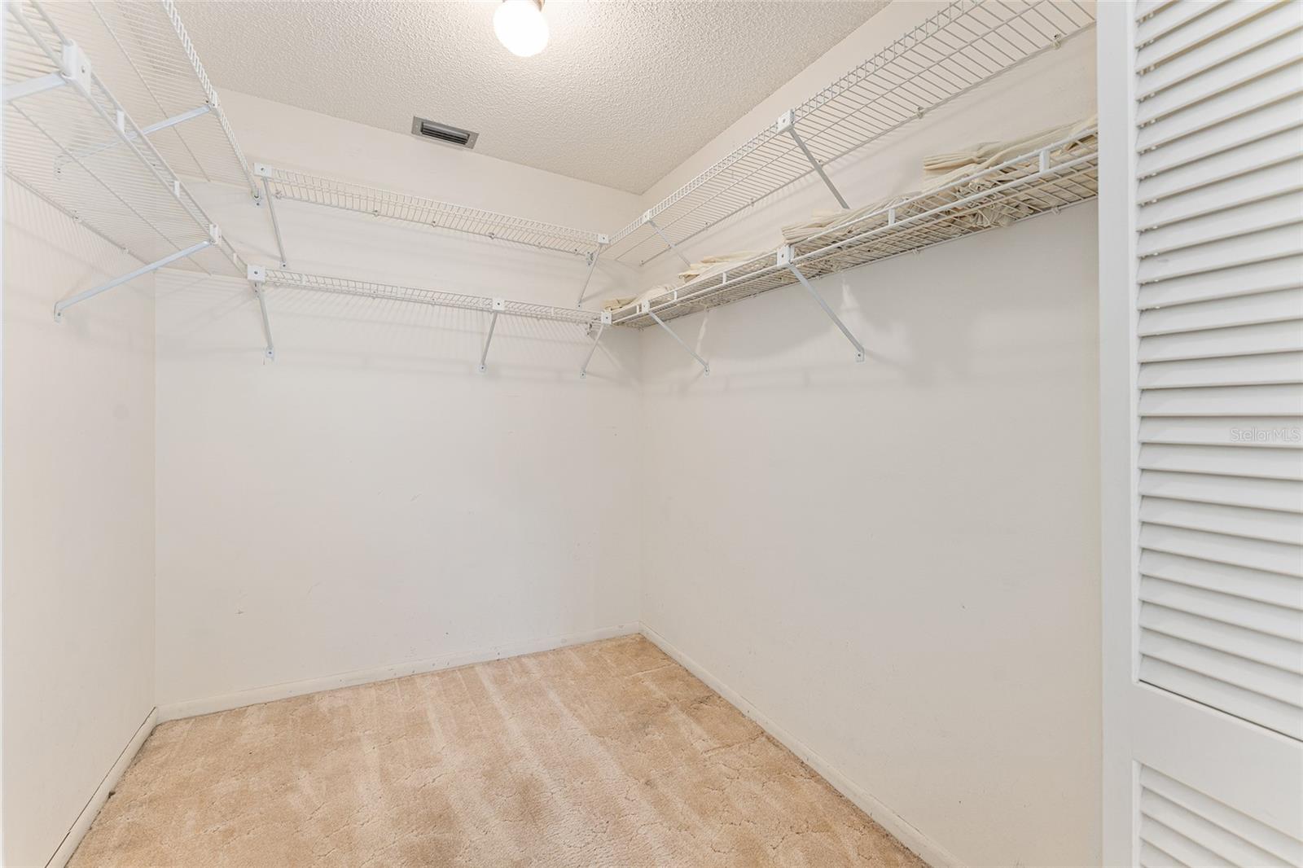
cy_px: 434
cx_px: 652
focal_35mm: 14
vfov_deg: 81.2
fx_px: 507
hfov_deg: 104.3
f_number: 7.1
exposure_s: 1/10
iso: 400
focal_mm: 14
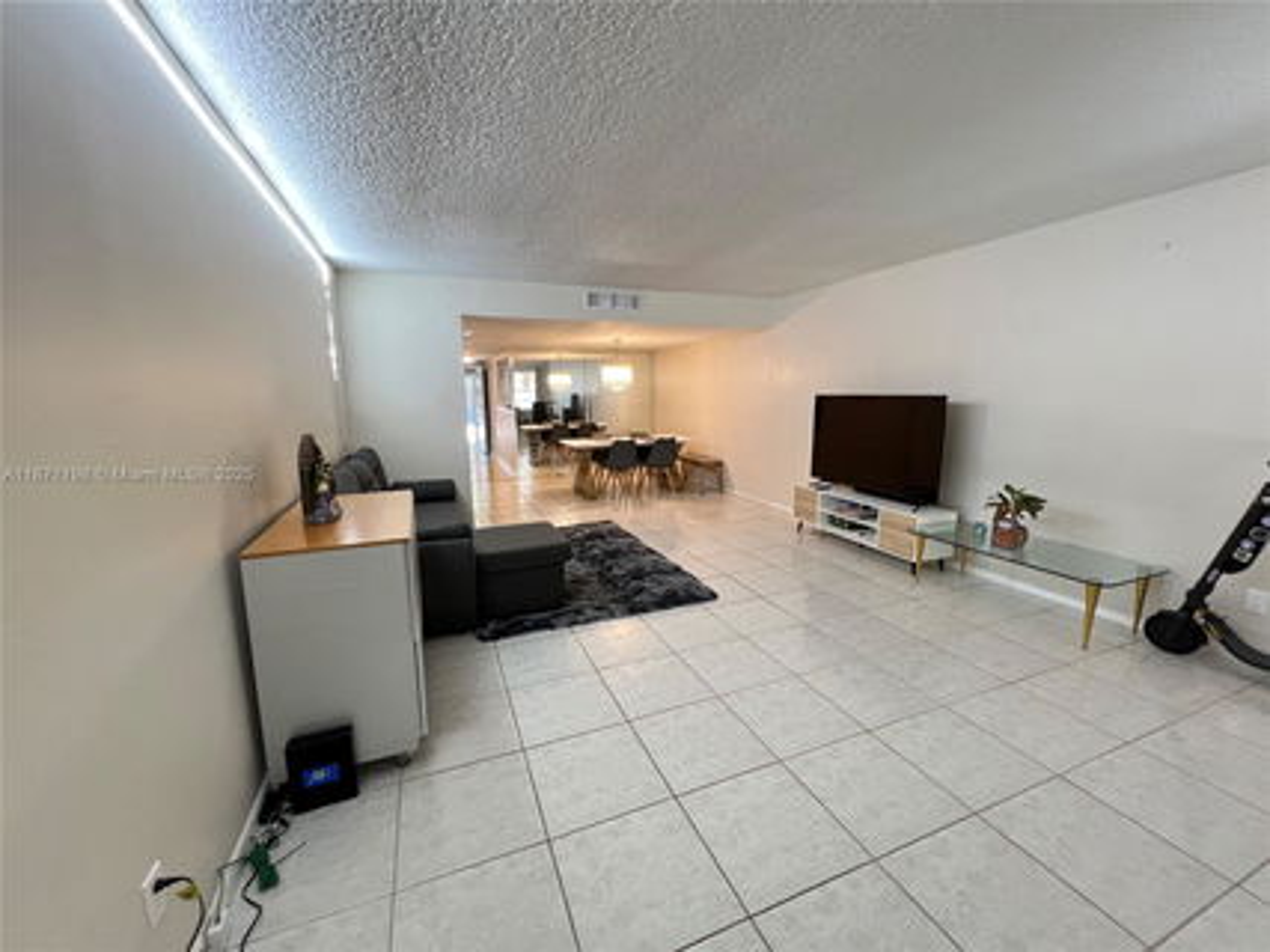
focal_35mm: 13
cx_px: 635
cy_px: 476
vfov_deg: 89.9
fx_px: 477
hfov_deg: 106.2
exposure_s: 1/60
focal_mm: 1.57
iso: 250
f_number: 1.8
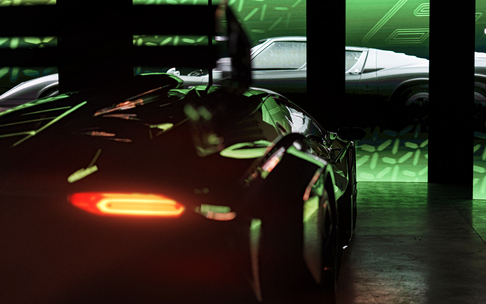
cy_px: 161
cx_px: 241
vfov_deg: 24.9
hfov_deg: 38.9
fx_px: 689
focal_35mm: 52
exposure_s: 1/125
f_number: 1.8
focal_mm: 50
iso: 640
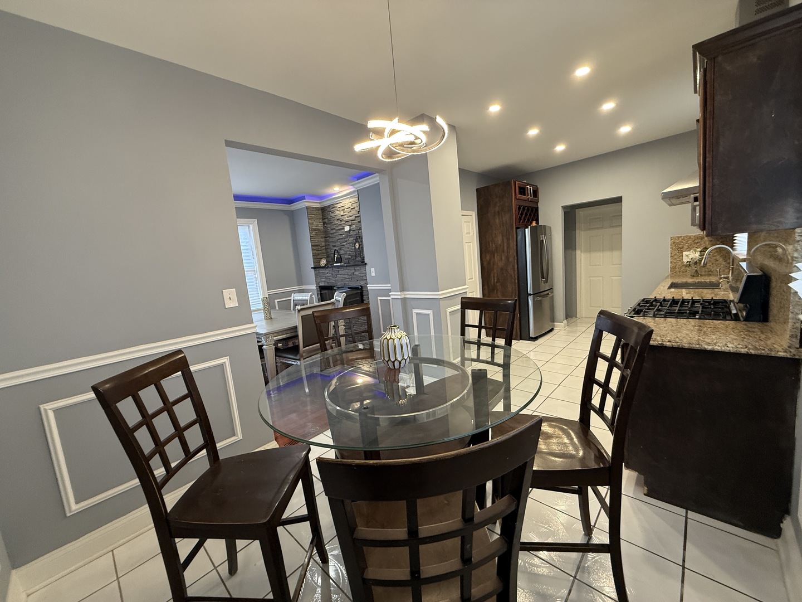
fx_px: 324
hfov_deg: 102.1
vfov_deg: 85.7
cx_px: 401
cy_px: 301
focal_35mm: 14
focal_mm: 2.22
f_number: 2.2
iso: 200
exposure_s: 1/60
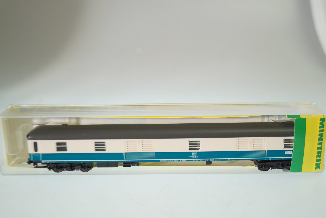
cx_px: 163
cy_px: 109
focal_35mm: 42
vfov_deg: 31.9
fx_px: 380
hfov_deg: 46.4
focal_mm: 28
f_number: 4.5
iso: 320
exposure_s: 1/160
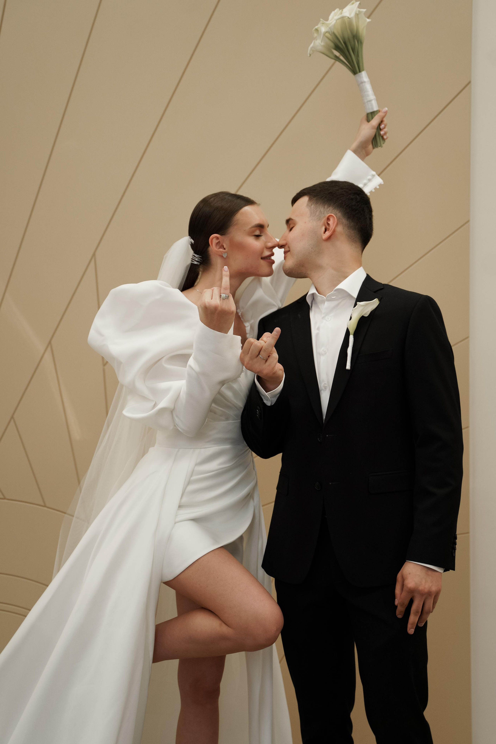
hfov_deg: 28.1
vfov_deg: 41.1
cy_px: 372
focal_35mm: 48
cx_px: 248
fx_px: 992
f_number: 2.8
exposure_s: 1/500
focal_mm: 48
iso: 640
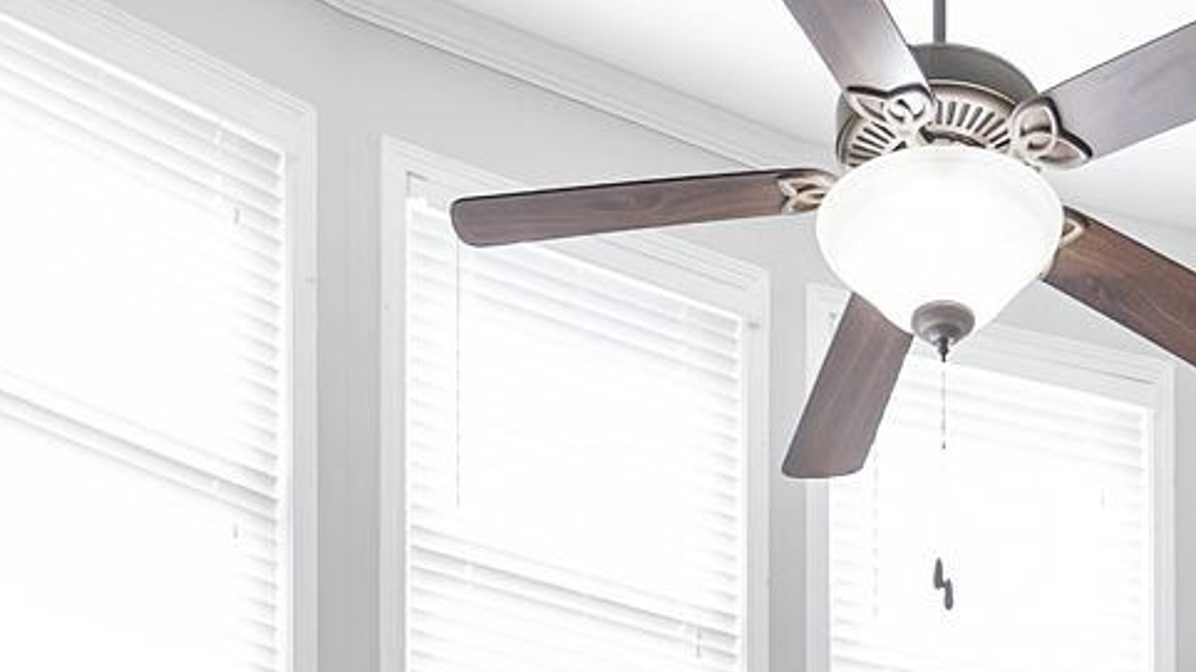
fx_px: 2759
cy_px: 2040
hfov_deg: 24.0
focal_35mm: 87
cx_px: 985
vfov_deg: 10.1
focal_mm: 16
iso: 400
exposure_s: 1/25
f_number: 8
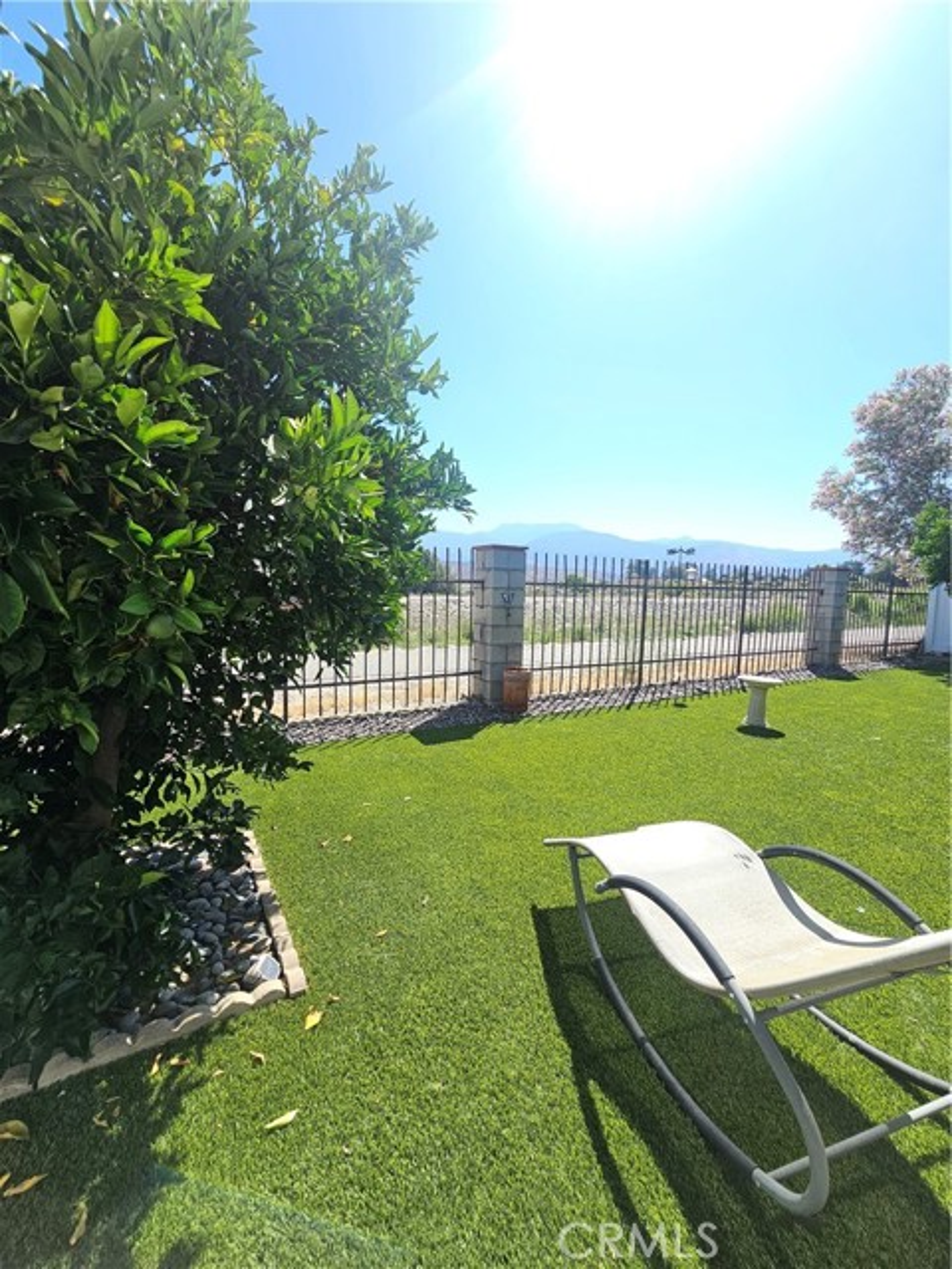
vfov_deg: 106.2
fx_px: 477
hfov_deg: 89.9
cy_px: 634
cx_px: 476
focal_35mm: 13
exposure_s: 1/963
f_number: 2.2
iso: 50
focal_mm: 2.2
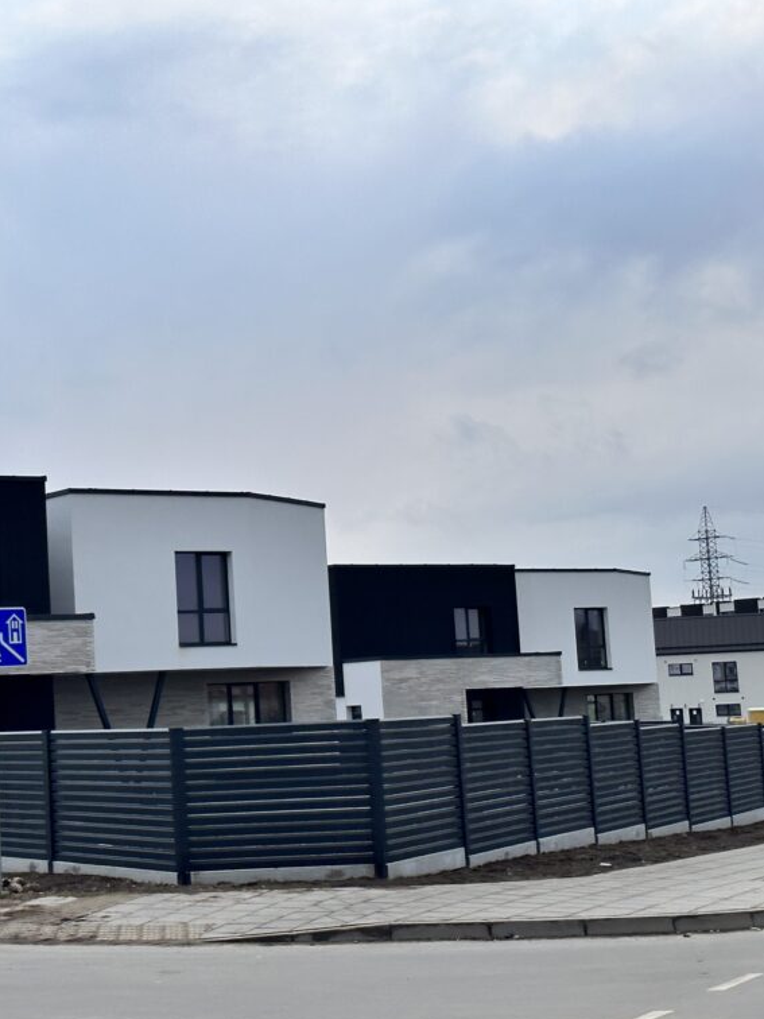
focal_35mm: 65
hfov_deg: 22.2
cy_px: 510
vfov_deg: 29.8
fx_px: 1913
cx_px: 127
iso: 64
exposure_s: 1/386
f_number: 1.78
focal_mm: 6.86
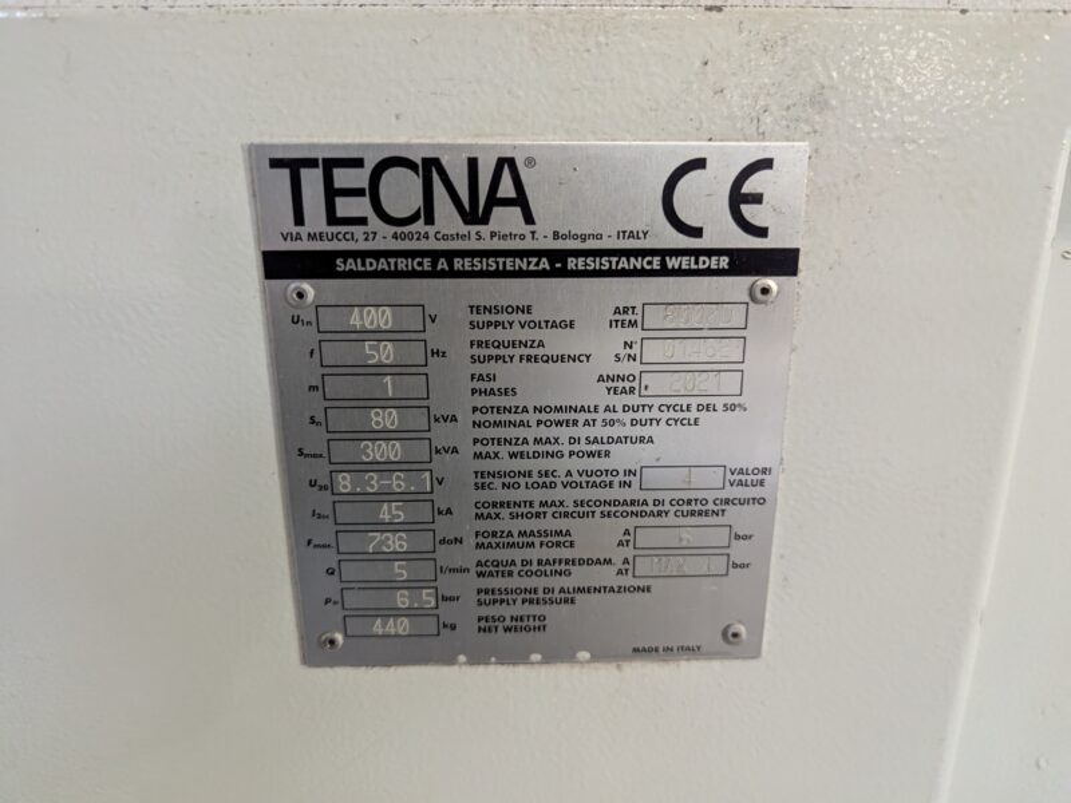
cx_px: 536
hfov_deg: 71.6
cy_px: 402
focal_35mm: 24
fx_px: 743
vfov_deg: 56.8
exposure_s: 1/100
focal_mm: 6.81
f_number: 1.85
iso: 2559
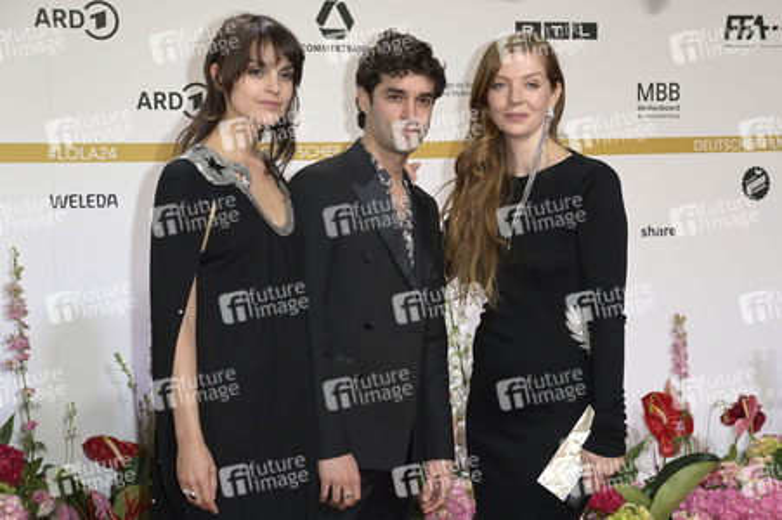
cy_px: 260
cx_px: 391
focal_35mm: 78
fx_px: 1693
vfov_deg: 17.5
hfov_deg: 26.0
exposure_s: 1/250
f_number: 5.6
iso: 640
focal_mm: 78
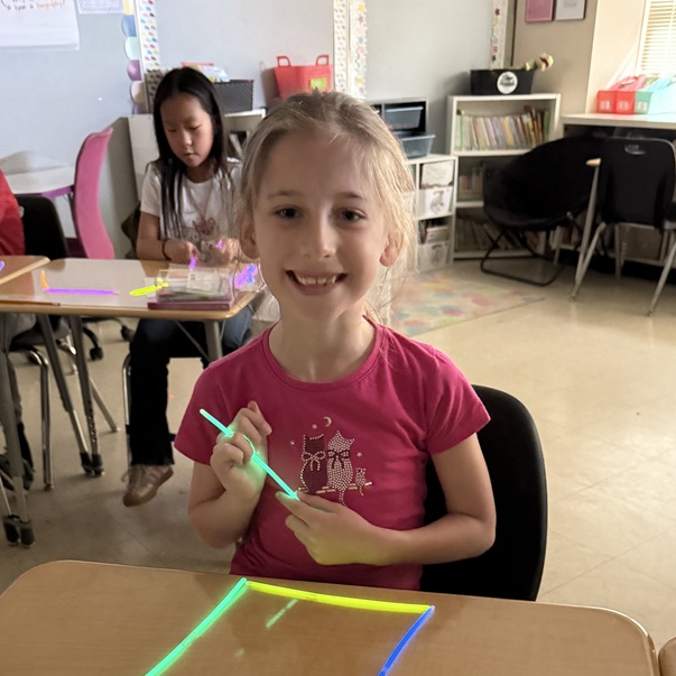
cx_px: 346
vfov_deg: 43.6
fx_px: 795
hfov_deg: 46.0
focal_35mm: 36
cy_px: 555
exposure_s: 1/30
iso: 1250
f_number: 1.78
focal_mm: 6.76
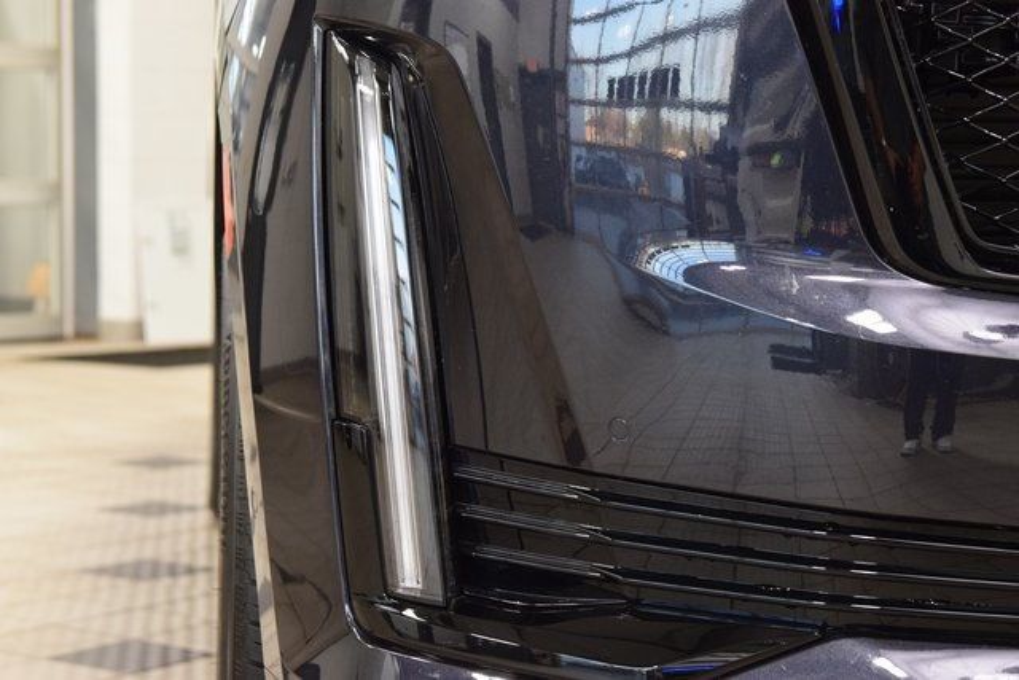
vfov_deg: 16.3
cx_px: 510
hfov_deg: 24.2
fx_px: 2378
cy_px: 340
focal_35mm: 84
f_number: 6.3
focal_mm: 56
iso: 1600
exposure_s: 1/30
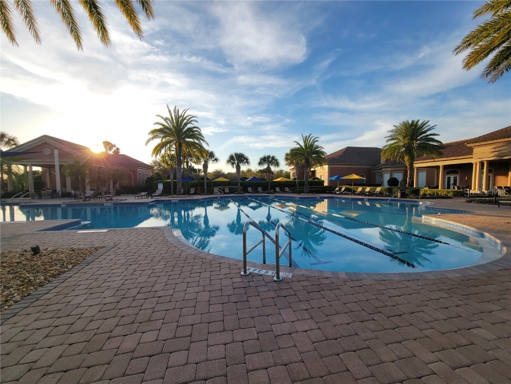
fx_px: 192
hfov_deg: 106.2
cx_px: 256
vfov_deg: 89.9
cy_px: 192
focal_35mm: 13
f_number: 2.2
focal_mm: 2.2
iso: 50
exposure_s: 1/1096
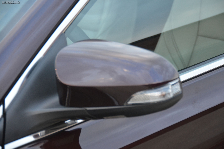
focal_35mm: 158
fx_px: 978
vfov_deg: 8.7
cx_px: 112
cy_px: 74
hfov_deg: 13.1
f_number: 5.3
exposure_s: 1/160
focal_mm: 105
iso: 1600
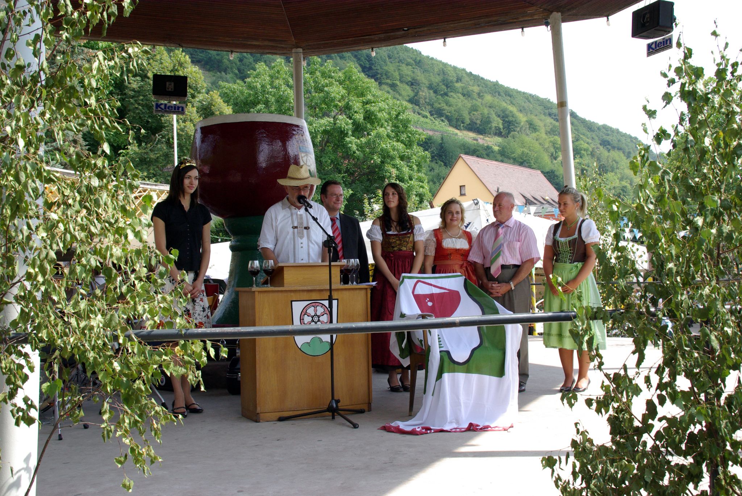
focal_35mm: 42
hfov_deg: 46.4
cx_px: 371
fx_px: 867
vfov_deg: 32.0
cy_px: 248
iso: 400
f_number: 8
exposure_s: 1/180
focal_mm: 28
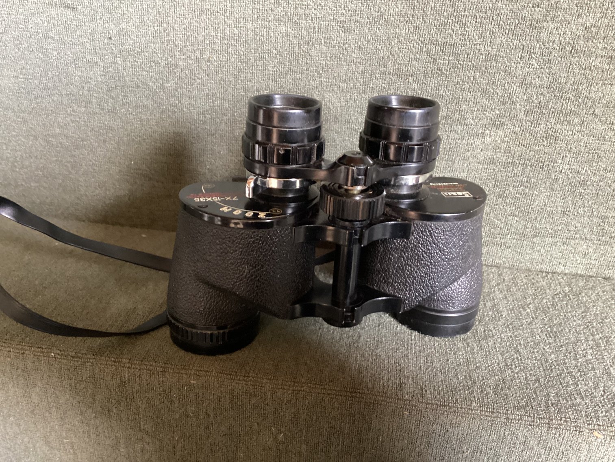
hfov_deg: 58.3
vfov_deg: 45.4
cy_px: 231
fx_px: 551
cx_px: 308
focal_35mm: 31
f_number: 2.4
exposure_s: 1/25
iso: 320
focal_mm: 3.3
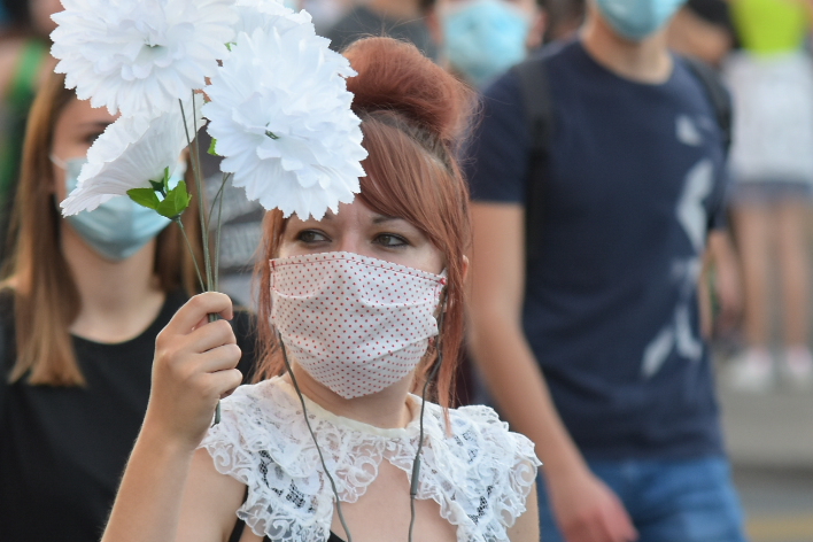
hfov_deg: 4.5
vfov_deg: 3.0
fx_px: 10459
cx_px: 406
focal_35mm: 463
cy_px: 297
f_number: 4
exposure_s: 1/160
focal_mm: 135
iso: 320
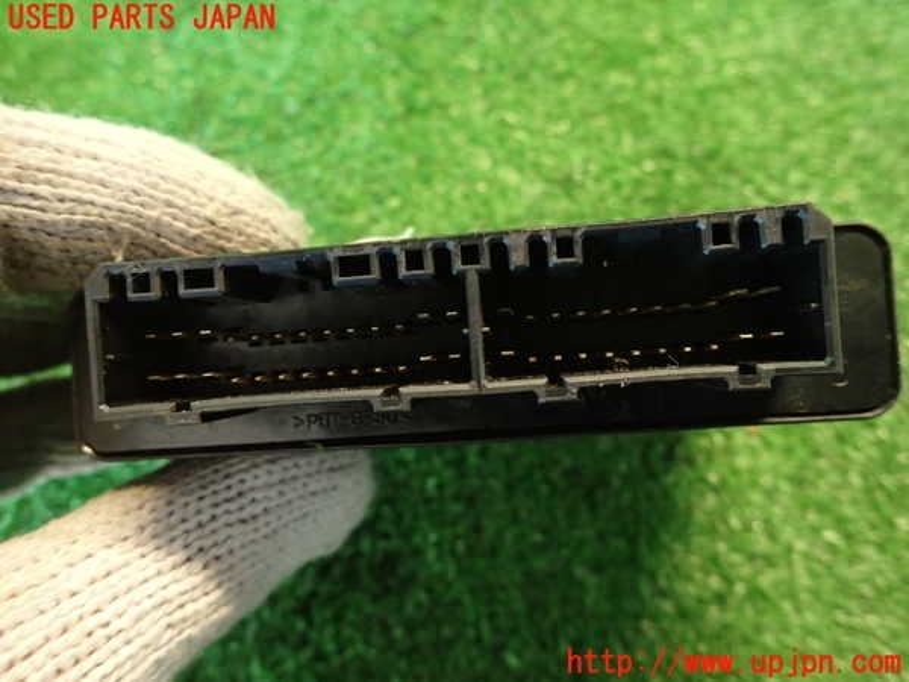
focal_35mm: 25
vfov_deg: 54.9
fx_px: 656
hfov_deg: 69.4
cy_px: 341
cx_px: 454
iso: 500
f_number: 2
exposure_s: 1/30
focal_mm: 4.5
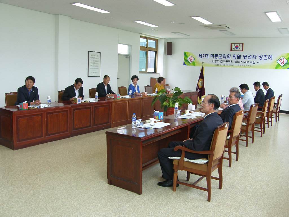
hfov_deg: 63.4
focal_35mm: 28
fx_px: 234
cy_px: 108
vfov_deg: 49.7
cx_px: 144
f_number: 3.2
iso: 50
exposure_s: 1/50
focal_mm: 7.4
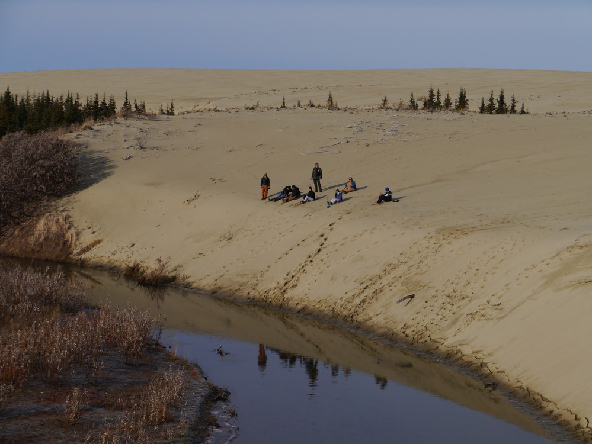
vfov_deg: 17.6
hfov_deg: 23.3
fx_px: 1437
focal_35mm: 84
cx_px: 296
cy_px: 222
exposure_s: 1/400
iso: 160
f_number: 9
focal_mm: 42
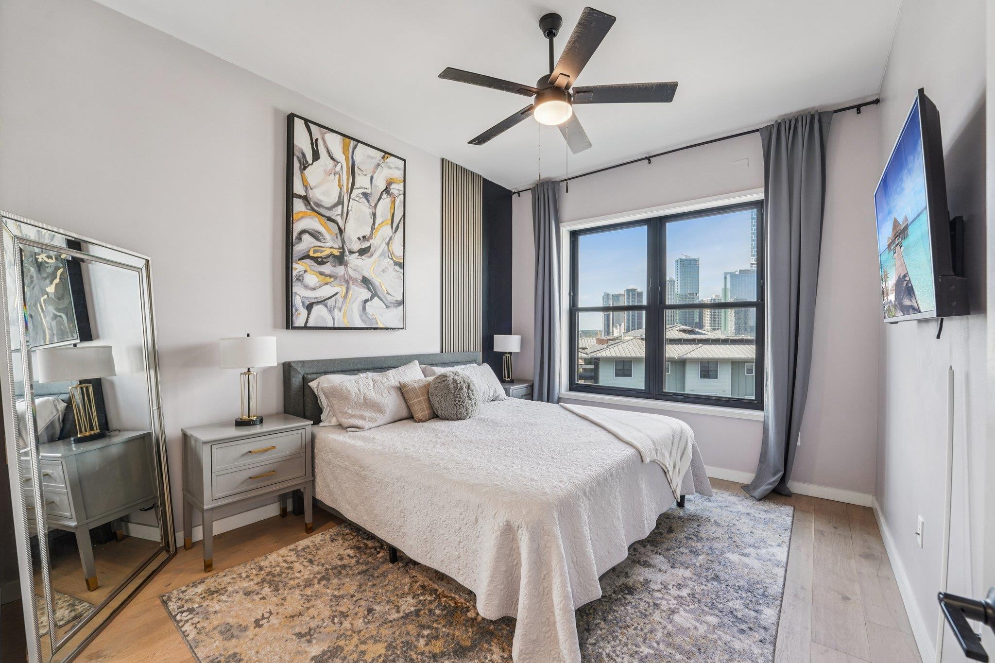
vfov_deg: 81.2
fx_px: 387
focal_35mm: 14
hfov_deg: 104.3
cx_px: 498
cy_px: 332
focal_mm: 14
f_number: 8
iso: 400
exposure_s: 1/40
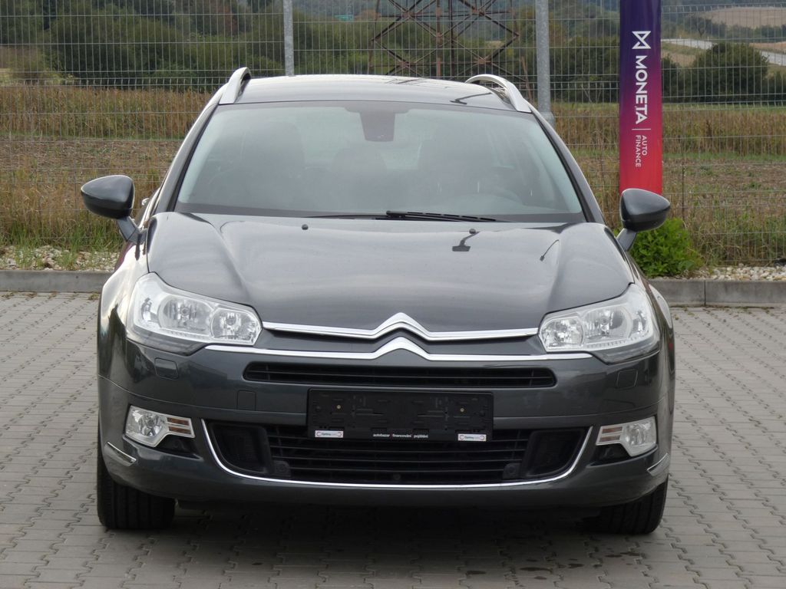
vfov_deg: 13.2
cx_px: 393
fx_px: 2543
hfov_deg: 17.6
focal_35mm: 112
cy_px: 294
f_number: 5.6
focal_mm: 20.1
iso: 100
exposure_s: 1/80
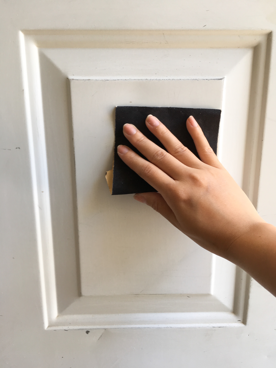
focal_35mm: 29
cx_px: 138
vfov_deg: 61.7
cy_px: 184
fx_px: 308
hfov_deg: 48.2
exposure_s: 1/60
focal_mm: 4.15
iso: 32
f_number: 2.2
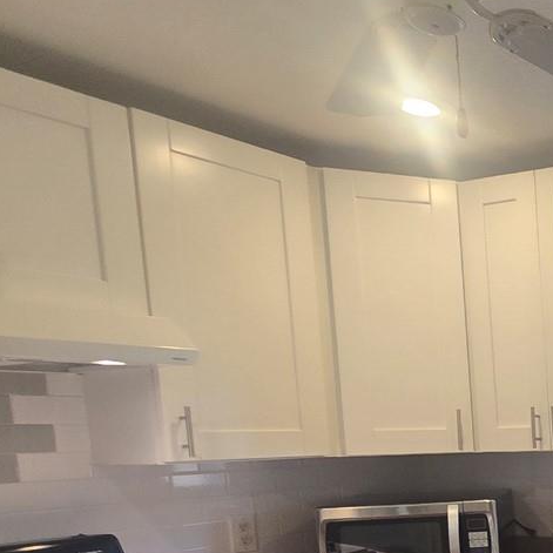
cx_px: 859
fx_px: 705
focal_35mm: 39
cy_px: 505
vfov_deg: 39.5
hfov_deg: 27.1
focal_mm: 2.2
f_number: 2.2
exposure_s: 1/60
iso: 100
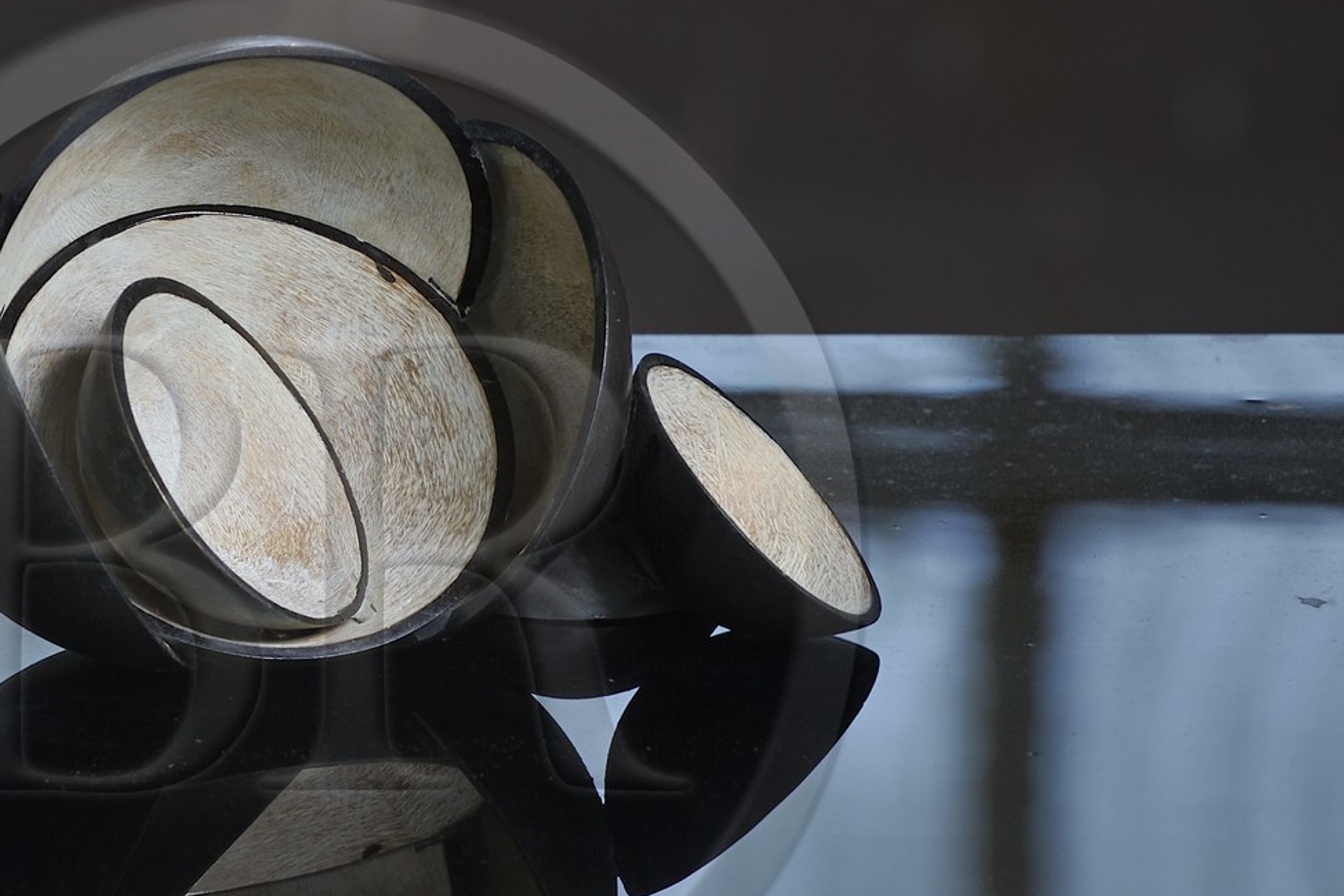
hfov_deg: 6.6
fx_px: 11651
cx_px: 291
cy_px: 566
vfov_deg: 4.4
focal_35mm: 312
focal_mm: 190
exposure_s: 1/2
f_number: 10
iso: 200
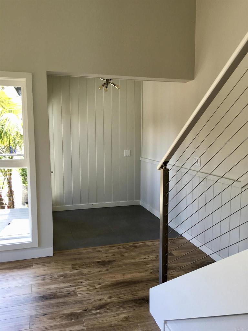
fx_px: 277
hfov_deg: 48.2
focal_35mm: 29
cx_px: 124
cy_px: 166
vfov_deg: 61.7
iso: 25
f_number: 2.2
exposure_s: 1/60
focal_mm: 4.15
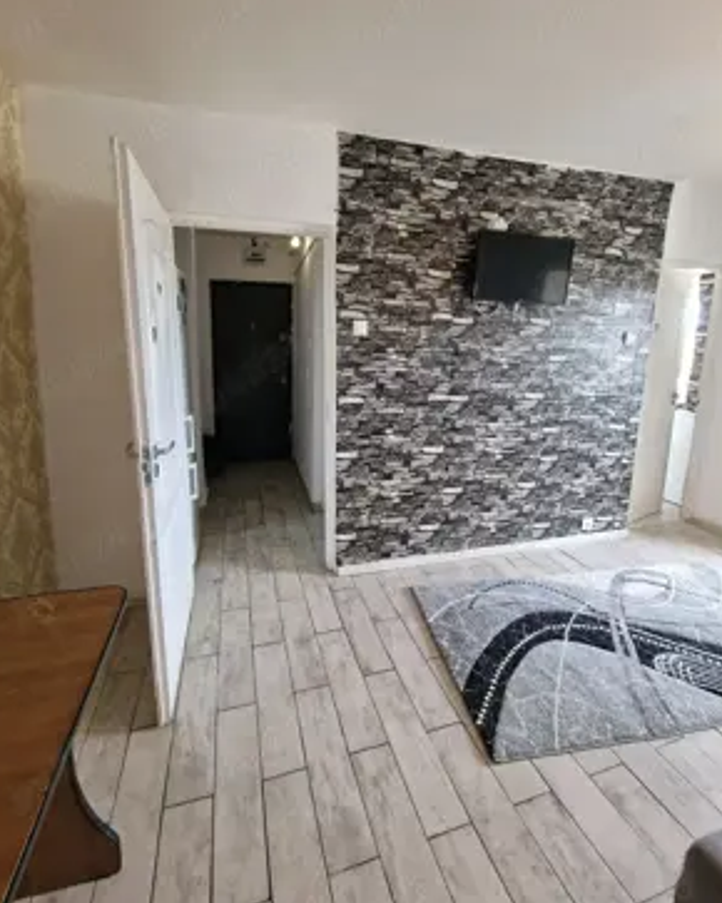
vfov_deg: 100.4
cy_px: 408
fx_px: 374
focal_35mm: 14
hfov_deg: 87.9
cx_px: 351
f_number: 2.2
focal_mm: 2.2
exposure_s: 1/60
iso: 320
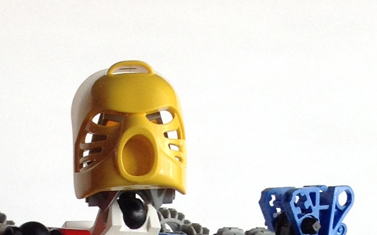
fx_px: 1284
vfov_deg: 9.1
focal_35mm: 125
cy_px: 623
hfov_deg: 16.6
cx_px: 75
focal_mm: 4.28
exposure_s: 1/120
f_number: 2.4
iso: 80
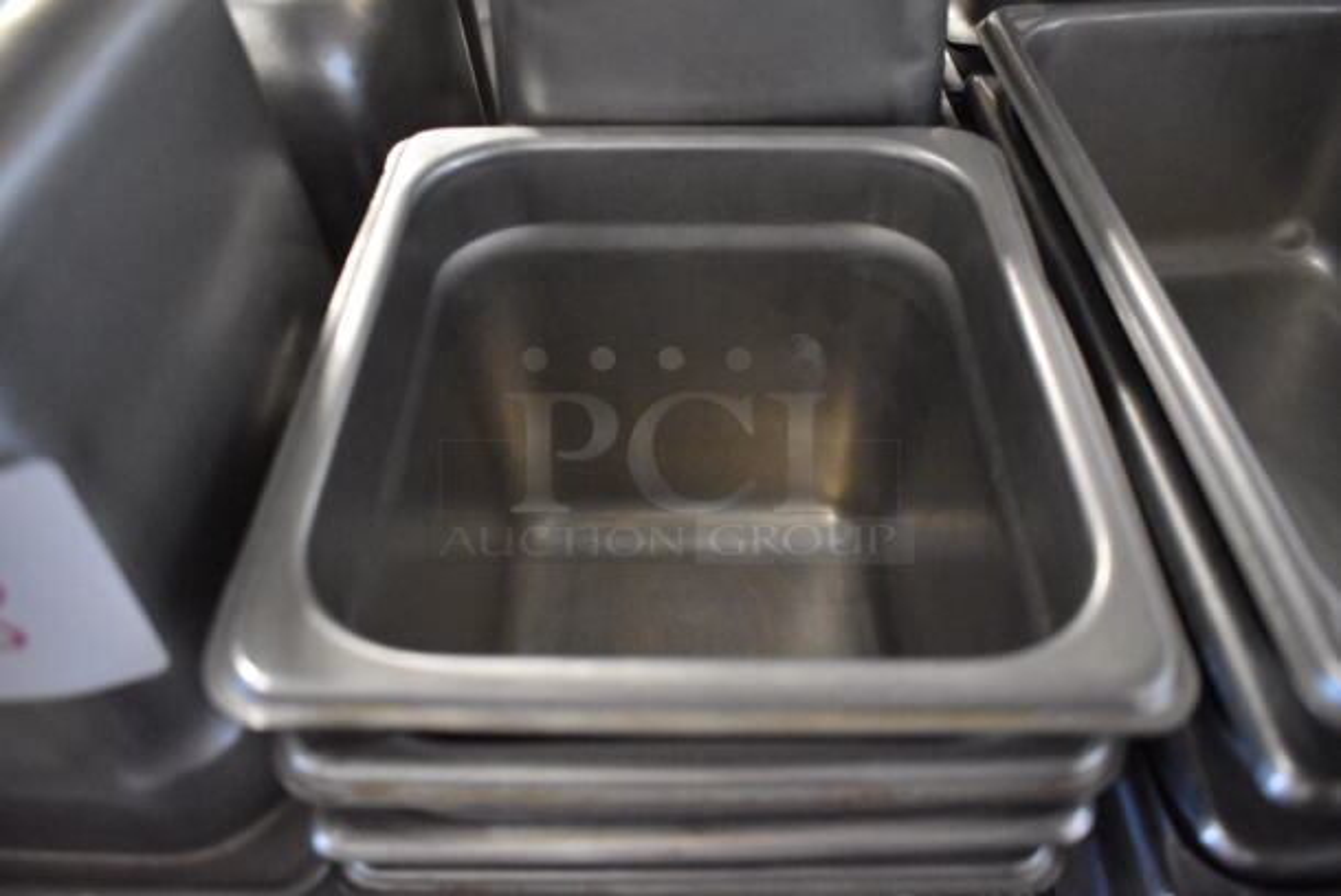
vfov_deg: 48.0
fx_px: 1007
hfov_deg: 67.3
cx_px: 670
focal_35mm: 27
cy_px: 448
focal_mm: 18
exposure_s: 1/125
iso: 9000
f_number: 3.5
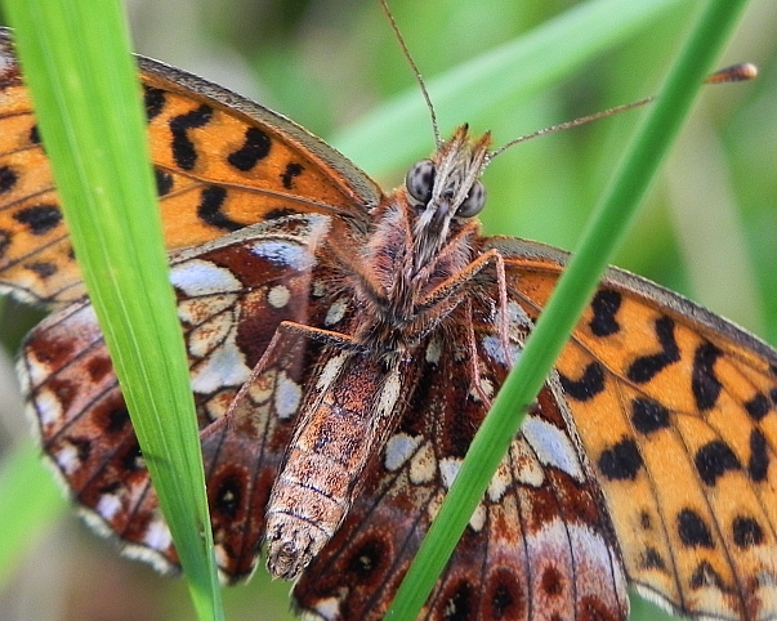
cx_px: 321
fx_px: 3241
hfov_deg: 13.7
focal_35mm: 141
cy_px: 326
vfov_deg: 10.9
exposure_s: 1/125
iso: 241
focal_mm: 15.1
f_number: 4
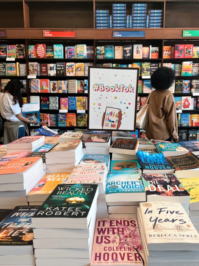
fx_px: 199
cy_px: 133
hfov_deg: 53.1
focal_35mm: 26
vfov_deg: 67.3
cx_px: 100
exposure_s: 1/120
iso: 80
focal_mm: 5.1
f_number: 1.6
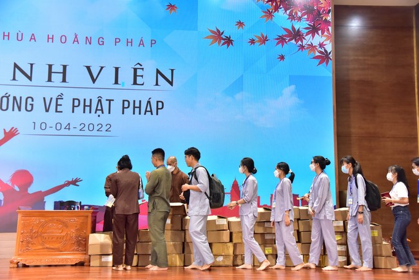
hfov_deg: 48.4
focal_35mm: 40
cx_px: 210
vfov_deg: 33.4
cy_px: 140
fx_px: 466
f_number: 4.5
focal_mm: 40
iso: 3200
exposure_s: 1/160
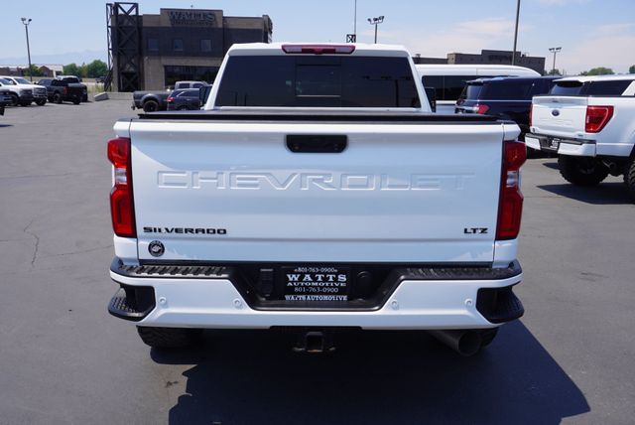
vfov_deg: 40.0
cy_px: 212
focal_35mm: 33
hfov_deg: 57.2
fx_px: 583
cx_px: 318
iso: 100
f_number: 10
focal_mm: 22
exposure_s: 1/160
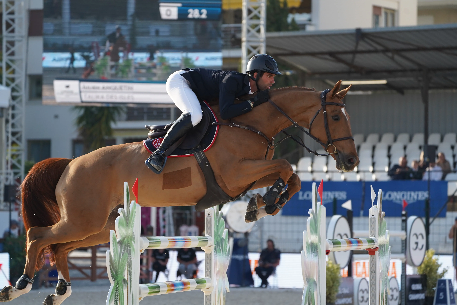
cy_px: 152
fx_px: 2691
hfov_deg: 9.7
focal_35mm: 212
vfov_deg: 6.5
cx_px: 228
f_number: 5.6
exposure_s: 1/2500
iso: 1250
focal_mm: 212
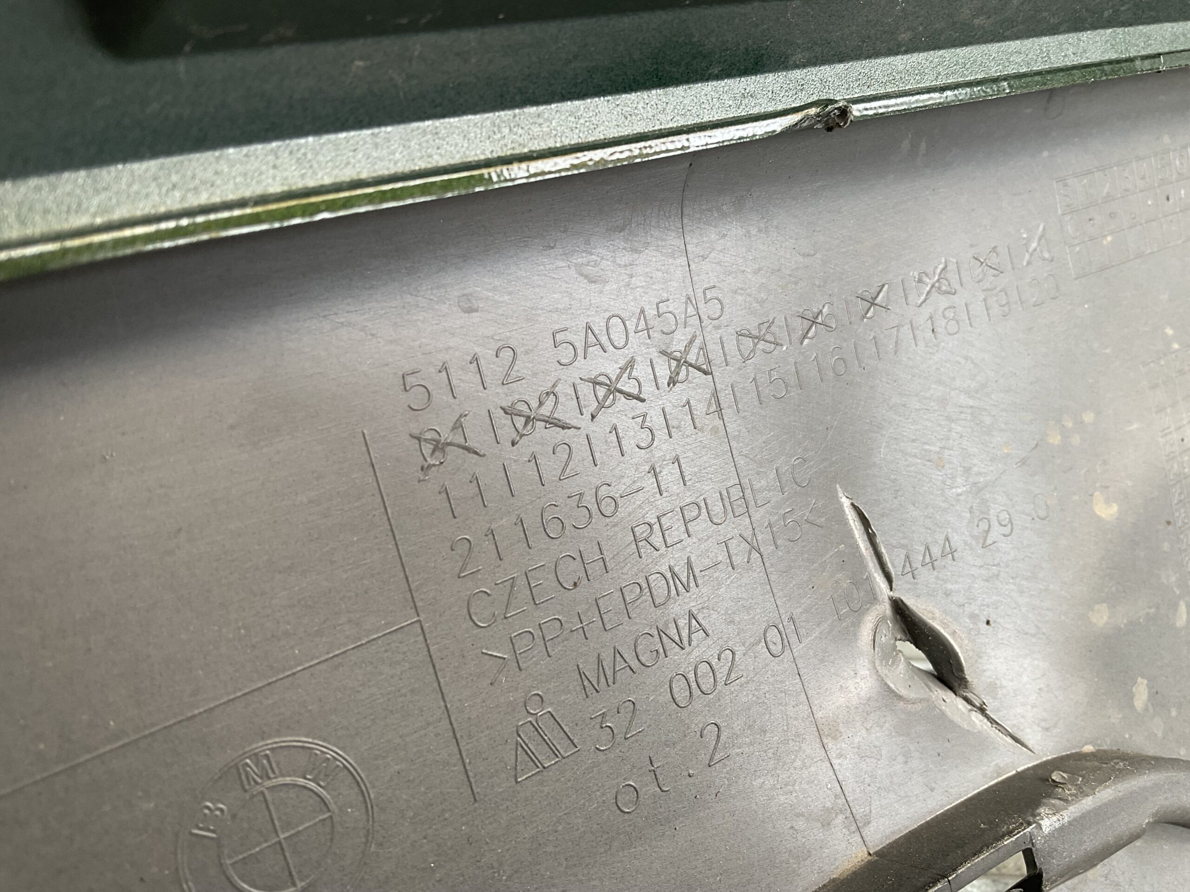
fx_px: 997
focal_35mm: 29
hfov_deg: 61.7
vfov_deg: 48.2
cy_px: 446
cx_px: 595
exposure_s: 1/100
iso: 40
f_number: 1.8
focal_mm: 3
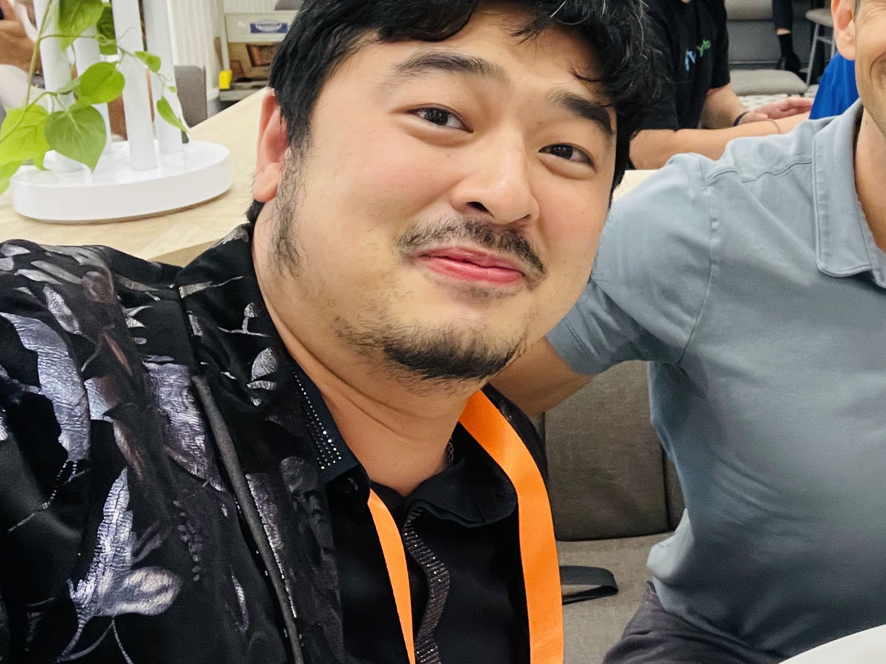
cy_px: 102
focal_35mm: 49
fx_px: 1254
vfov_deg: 28.8
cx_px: 878
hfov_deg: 35.4
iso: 200
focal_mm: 2.71
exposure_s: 1/50
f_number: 2.2
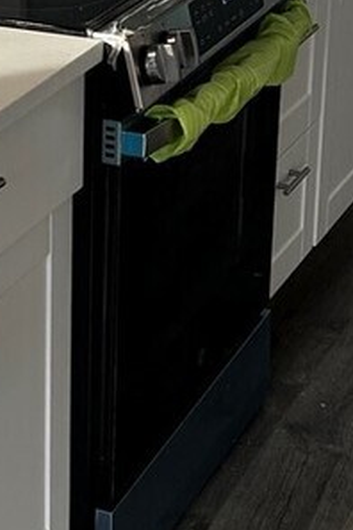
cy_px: 91
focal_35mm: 121
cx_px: -34
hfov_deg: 11.2
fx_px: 1780
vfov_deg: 16.8
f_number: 1.78
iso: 64
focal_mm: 6.86
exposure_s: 1/121
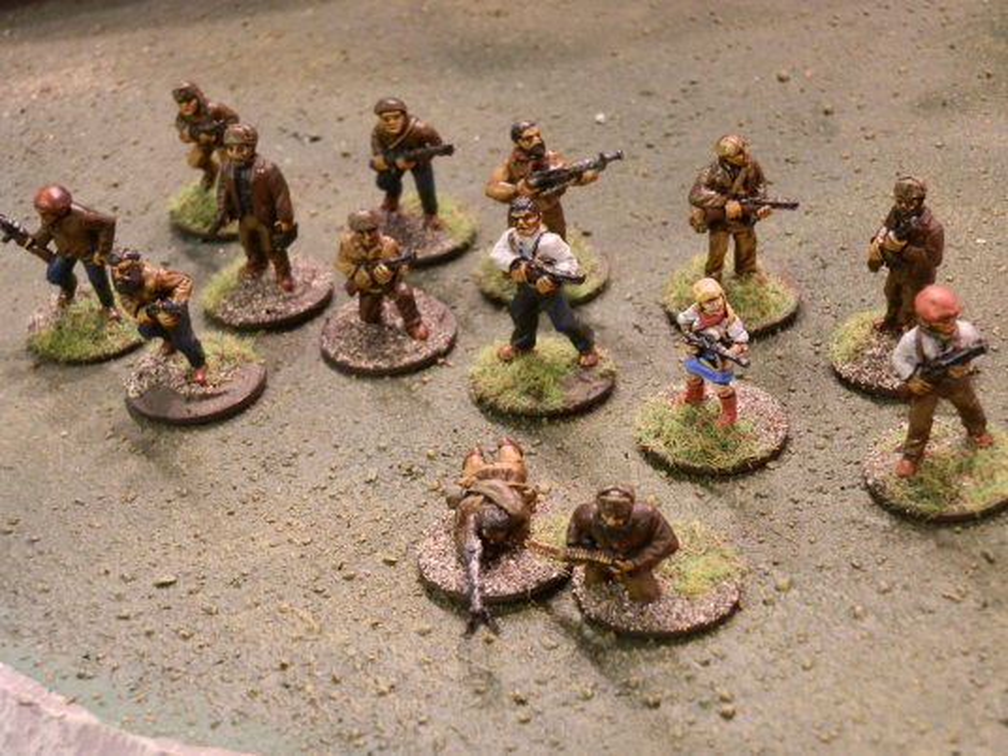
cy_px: 378
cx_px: 504
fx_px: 1776
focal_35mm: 61
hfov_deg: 31.7
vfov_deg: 24.0
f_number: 3.7
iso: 250
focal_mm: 10.99
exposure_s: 1/8
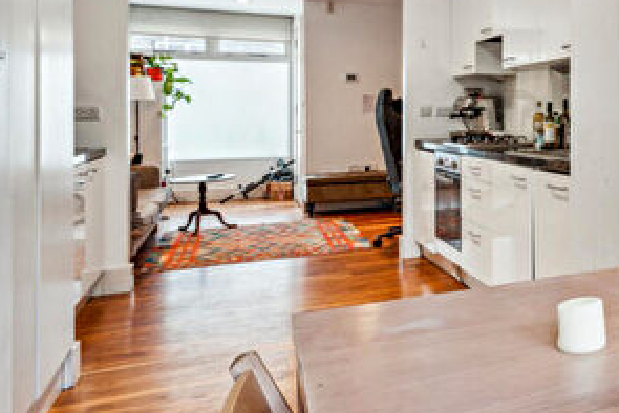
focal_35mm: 38
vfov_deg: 34.7
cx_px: 661
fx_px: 654
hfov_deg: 41.6
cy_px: 127
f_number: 10
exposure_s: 1/15
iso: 500
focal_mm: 16
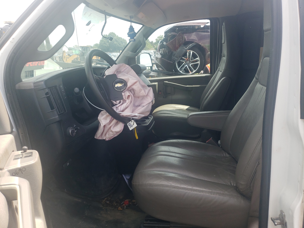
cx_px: 152
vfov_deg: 53.1
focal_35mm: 26
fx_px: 228
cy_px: 114
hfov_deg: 67.3
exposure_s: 1/833
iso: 50
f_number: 1.5
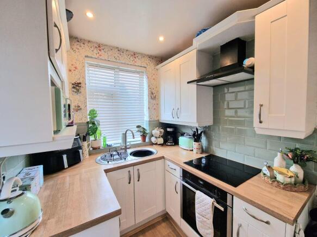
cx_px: 158
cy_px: 118
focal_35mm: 13
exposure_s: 1/60.2
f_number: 2.2
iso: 64
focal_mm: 2.2
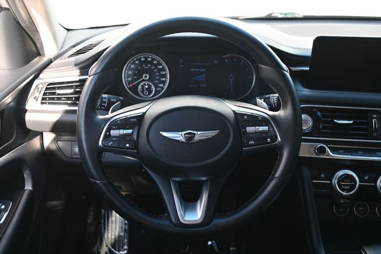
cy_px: 127
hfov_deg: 49.6
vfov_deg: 34.2
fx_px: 413
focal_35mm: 39
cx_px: 190
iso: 450
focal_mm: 26
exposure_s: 1/125
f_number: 4.5
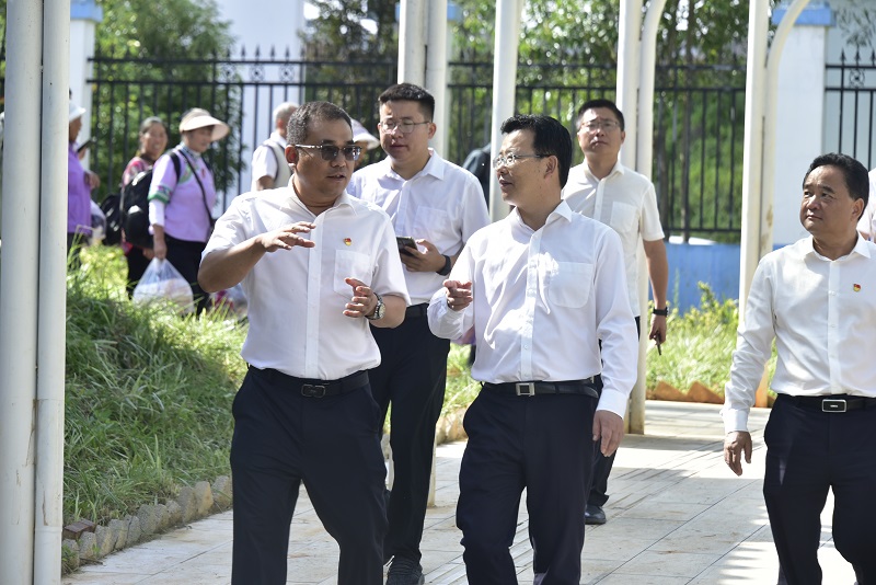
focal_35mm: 150
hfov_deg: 13.7
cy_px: 292
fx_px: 3651
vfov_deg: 9.2
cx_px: 438
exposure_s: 1/200
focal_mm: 150
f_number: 7.1
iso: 250
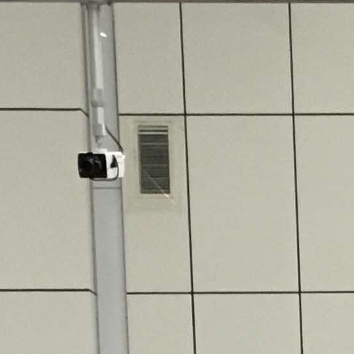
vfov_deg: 8.6
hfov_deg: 8.8
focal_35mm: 189
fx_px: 2187
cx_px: 659
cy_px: 807
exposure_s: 1/33
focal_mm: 4.15
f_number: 2.2
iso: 160
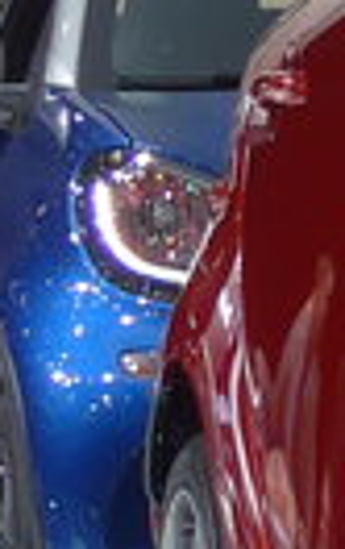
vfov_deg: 7.5
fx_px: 4179
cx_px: 1808
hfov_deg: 4.1
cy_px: 137
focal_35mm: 279
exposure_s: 1/100
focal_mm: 6
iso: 80
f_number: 2.5
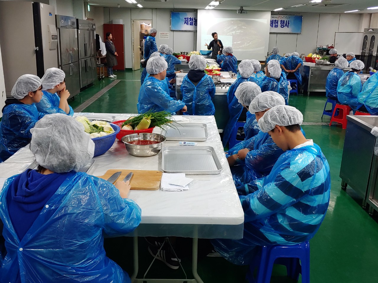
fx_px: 349
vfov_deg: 44.2
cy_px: 142
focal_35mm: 32
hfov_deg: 56.8
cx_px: 189
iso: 100
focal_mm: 4.23
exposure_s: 1/60.2
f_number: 1.5
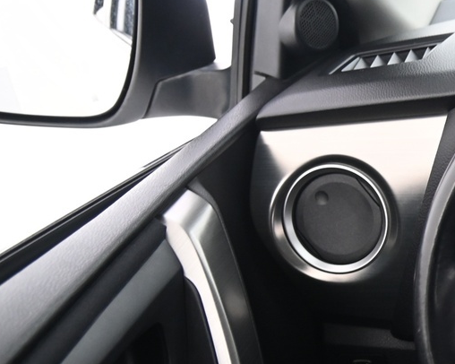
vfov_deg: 20.6
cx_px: 696
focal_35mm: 72
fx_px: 969
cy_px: 361
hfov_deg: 21.7
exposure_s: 1/15
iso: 2000
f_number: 4
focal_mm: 24
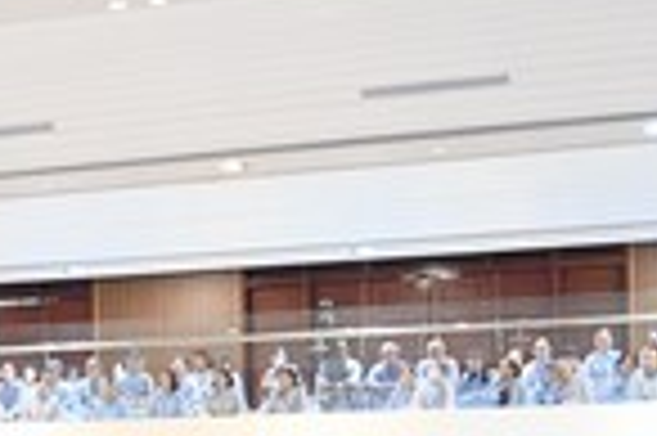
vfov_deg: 12.6
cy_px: 476
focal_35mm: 107
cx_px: -234
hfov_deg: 17.7
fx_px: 1951
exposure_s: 1/125
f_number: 4
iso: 5000
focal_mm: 24
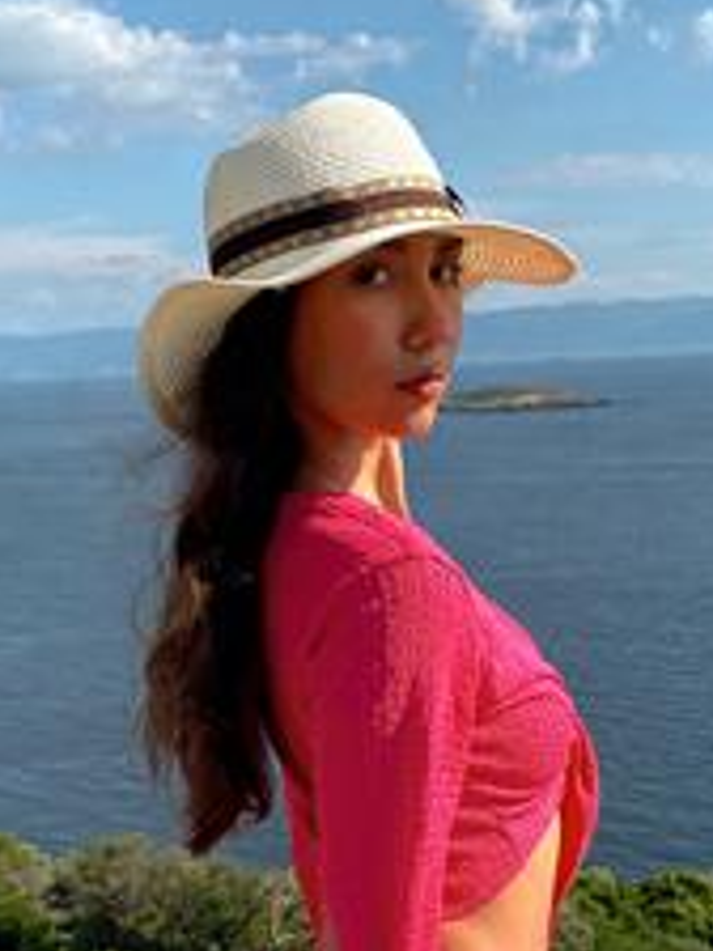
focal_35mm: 62
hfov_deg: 23.6
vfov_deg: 30.8
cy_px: 673
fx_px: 1703
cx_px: 429
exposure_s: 1/3040
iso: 32
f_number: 1.8
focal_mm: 4.25
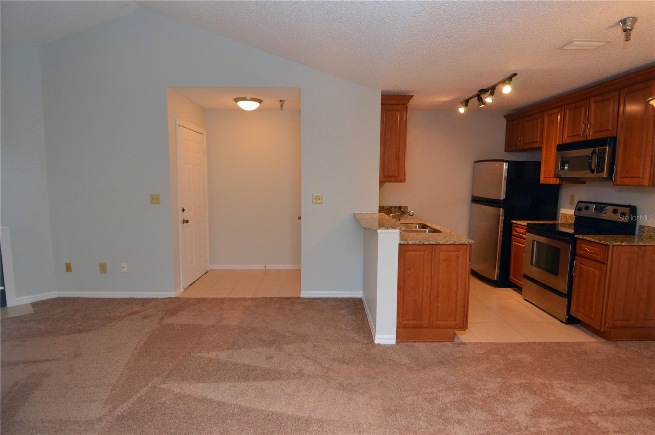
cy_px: 218
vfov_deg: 67.3
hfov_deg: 90.1
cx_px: 328
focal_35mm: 18
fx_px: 327
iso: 500
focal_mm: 12
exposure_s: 1/60
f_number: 4
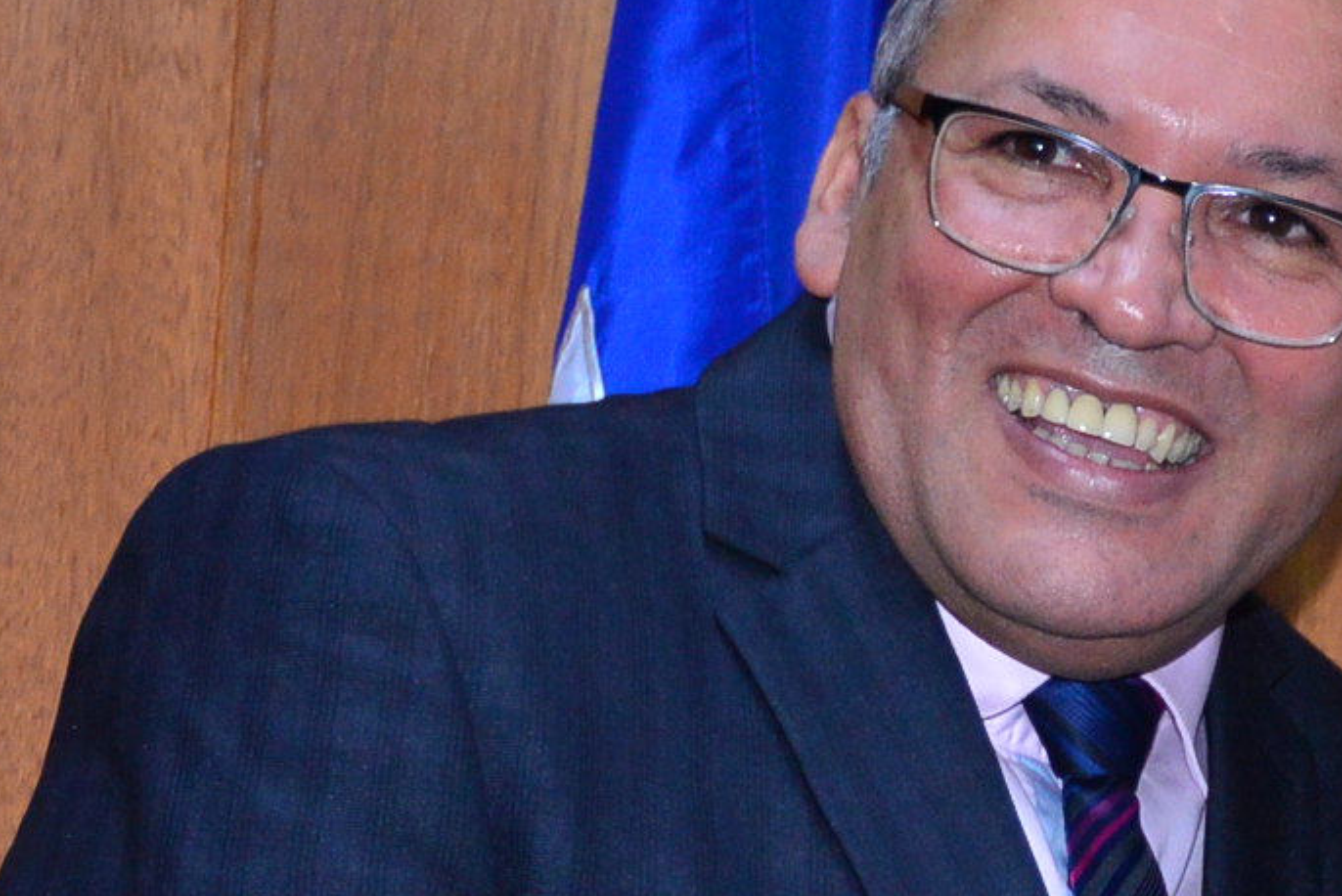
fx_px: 8987
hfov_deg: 8.3
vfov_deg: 5.7
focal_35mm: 241
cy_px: 1217
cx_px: 2083
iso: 2000
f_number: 5
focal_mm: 55
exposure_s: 1/125
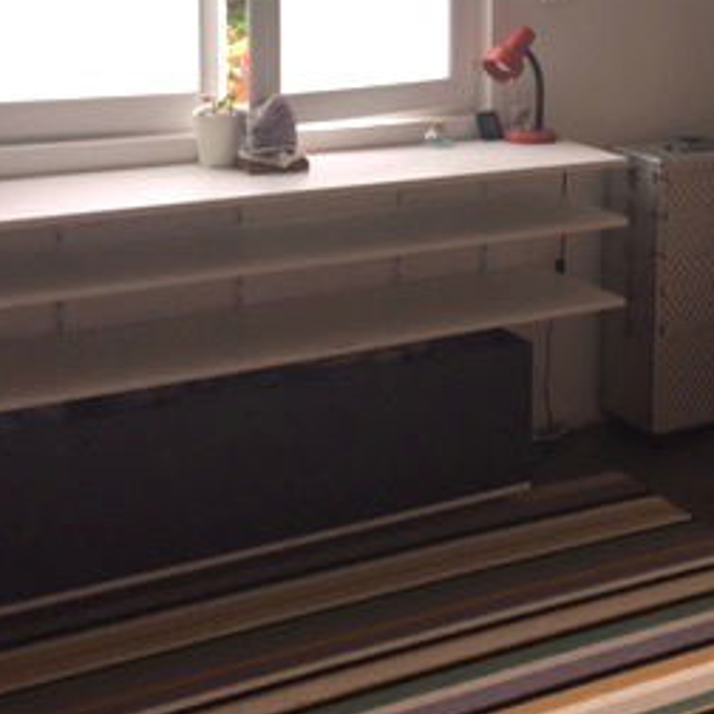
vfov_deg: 25.7
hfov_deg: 25.6
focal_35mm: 65
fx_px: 1517
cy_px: 71
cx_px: 646
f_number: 2.2
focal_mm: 4.15
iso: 25
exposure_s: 1/50
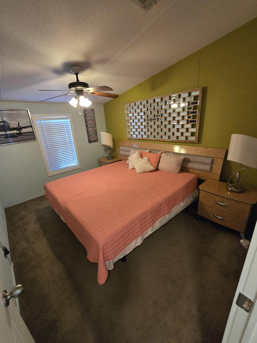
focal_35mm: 13
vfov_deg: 106.2
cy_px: 172
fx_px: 129
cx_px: 128
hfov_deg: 89.9
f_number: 2.2
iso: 640
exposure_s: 1/60
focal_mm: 2.2
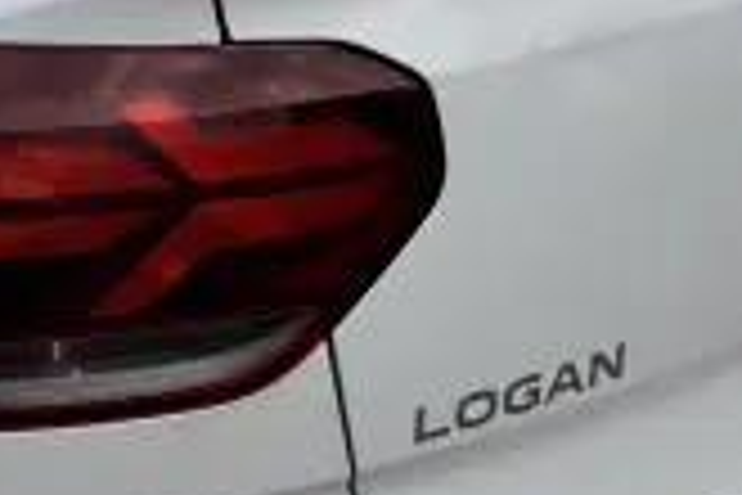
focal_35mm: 109
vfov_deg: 12.6
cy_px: 302
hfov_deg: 18.5
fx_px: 2246
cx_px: 108
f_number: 1.78
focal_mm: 6.76
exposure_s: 1/7143
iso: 64
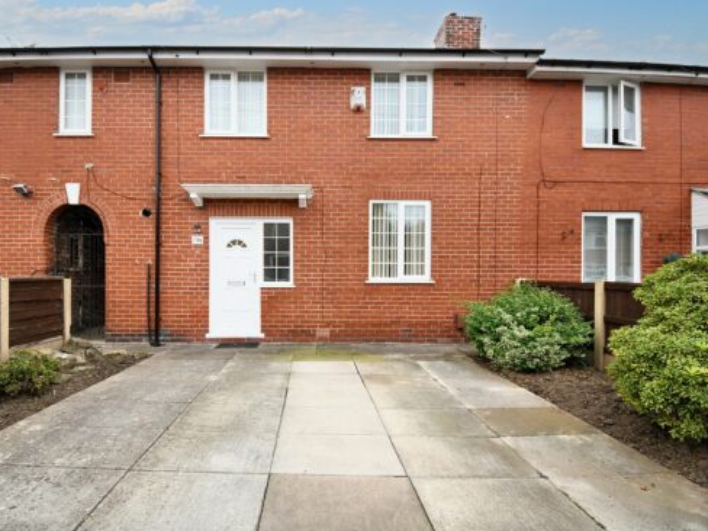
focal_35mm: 17
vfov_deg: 74.7
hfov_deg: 90.7
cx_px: 315
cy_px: 275
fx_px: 348
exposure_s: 1/50
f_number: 4.5
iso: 100
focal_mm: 10
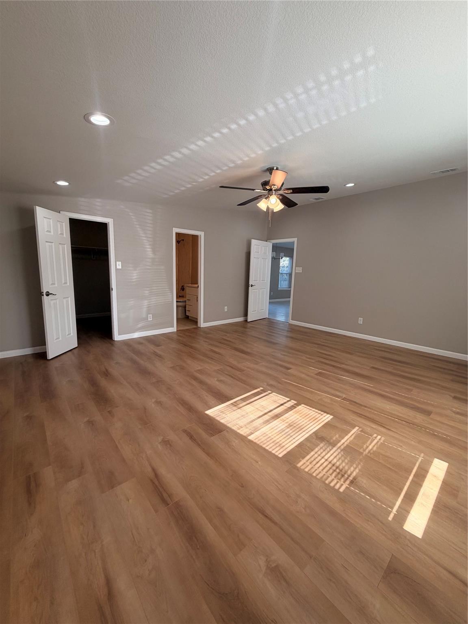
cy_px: 312
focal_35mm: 14
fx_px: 252
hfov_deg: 85.7
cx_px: 234
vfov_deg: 102.1
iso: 64
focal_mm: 2.22
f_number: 2.2
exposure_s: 1/120
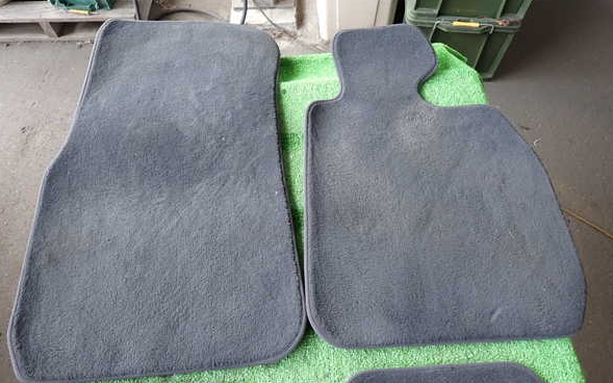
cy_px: 177
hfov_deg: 68.4
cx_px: 305
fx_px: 451
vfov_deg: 46.0
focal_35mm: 27
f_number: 2
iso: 200
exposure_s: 1/50
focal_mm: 4.5
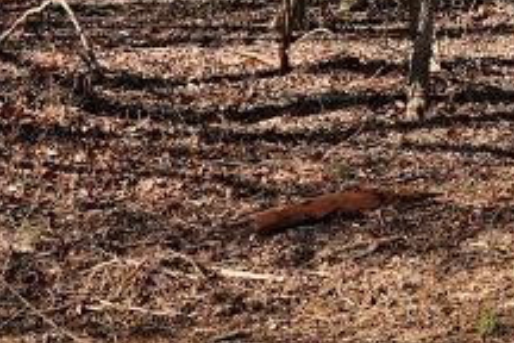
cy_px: -156
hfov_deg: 15.1
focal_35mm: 133
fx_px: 1899
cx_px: 550
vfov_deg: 10.0
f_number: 5.6
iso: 100
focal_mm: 28
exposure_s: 1/250
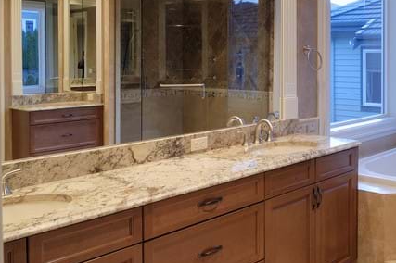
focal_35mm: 45
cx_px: 347
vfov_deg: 29.3
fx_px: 495
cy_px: 63
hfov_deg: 40.7
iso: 100
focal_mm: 16
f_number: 8
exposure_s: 1.1
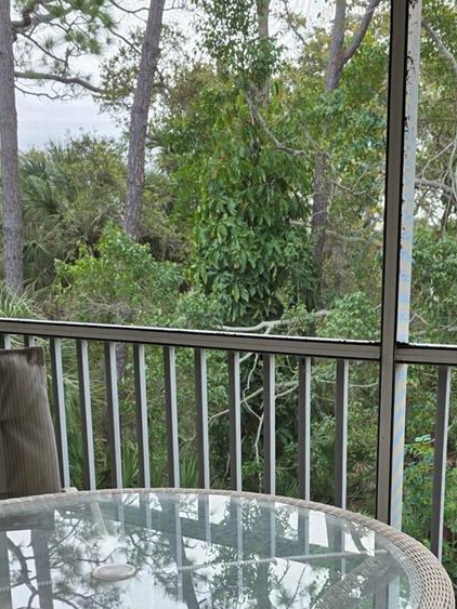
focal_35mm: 49
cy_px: 494
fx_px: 863
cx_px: 302
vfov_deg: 37.4
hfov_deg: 29.5
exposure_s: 1/1681
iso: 80
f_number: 1.7
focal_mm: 6.3
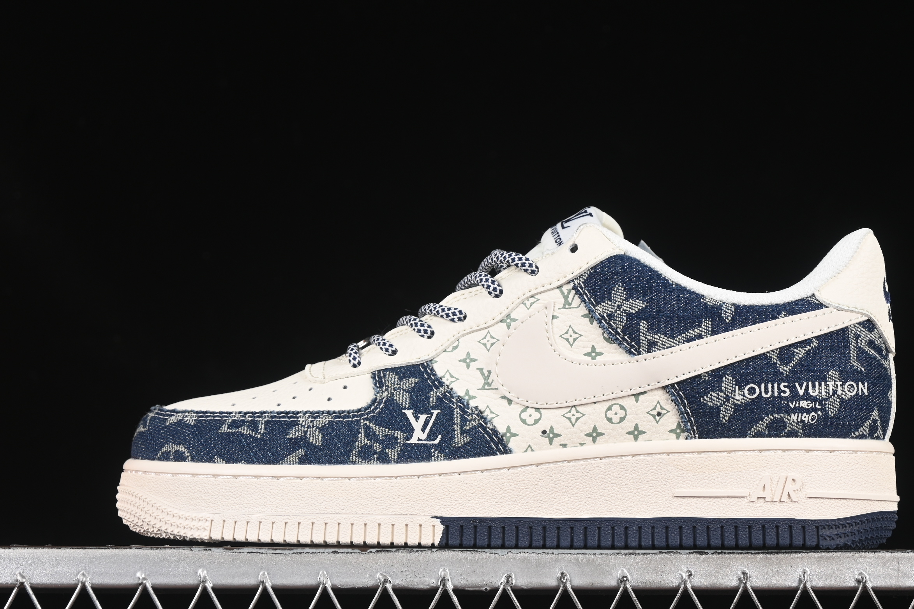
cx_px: 511
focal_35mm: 89
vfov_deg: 15.4
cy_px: 324
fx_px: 2259
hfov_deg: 22.9
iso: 160
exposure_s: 1/80
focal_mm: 50
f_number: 7.1
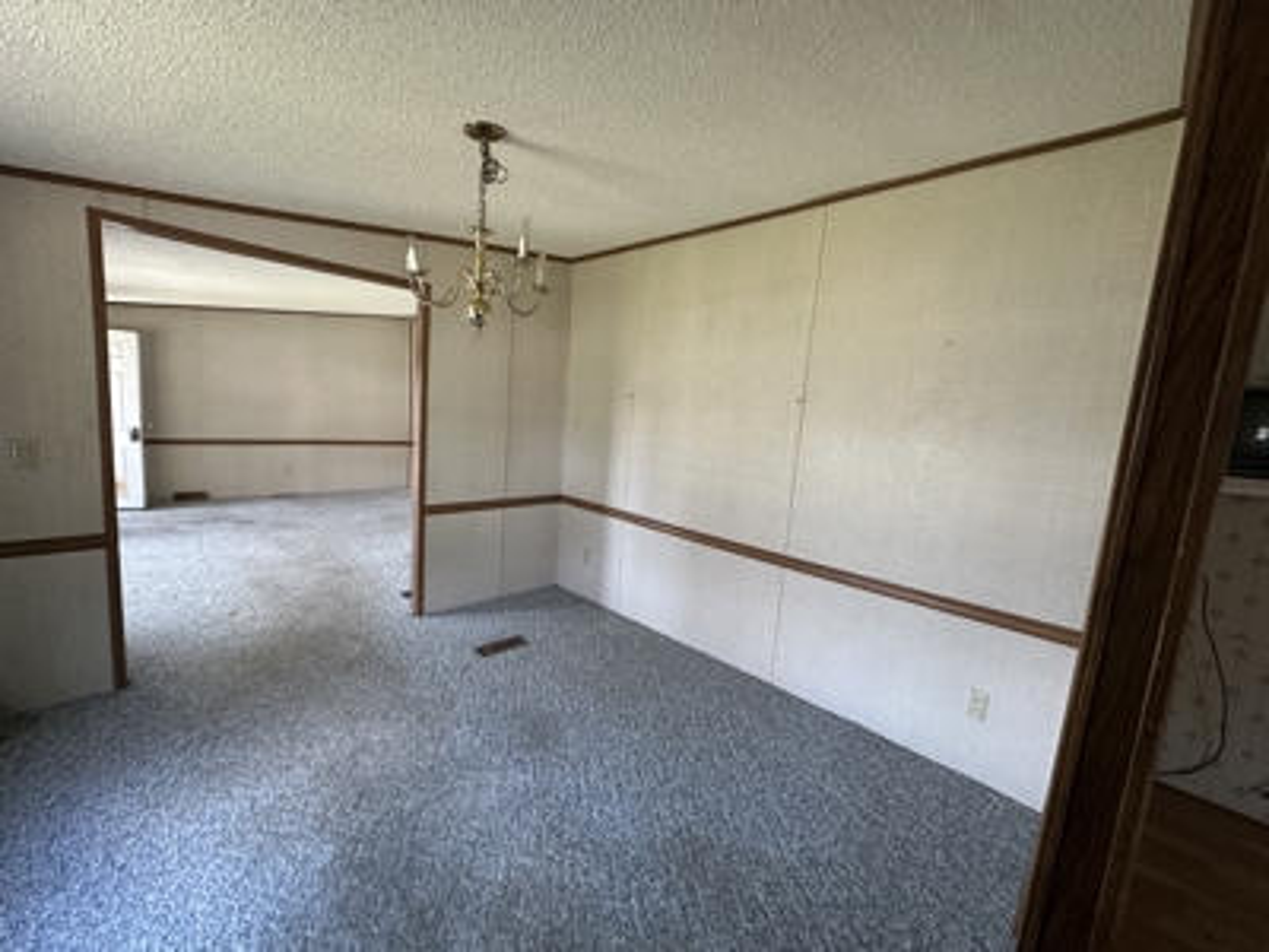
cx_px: 634
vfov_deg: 85.7
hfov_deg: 102.1
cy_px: 476
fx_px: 513
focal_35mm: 14
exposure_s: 1/95
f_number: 2.2
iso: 320
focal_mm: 2.22
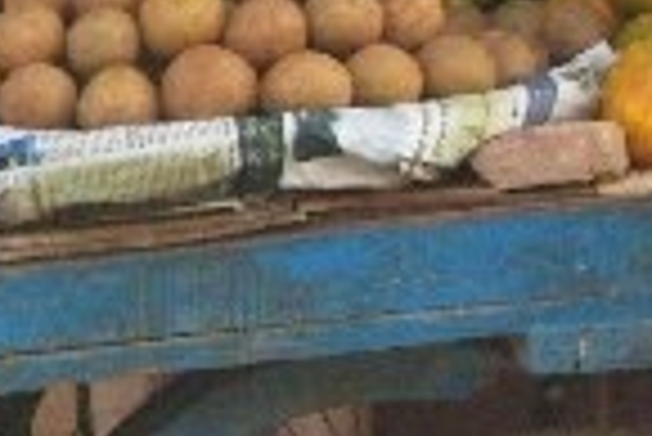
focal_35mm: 791
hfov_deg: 2.6
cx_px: 1228
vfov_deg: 1.7
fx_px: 14340
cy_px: -618
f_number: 8
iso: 1600
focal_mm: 95
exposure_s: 1/1000
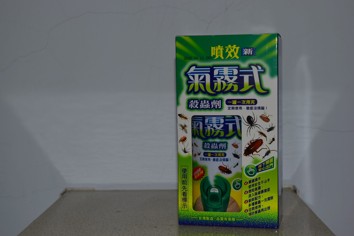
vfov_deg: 23.8
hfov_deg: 35.0
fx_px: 561
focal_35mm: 57
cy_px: 118
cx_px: 177
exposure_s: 1/200
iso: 100
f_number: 7.1
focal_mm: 38
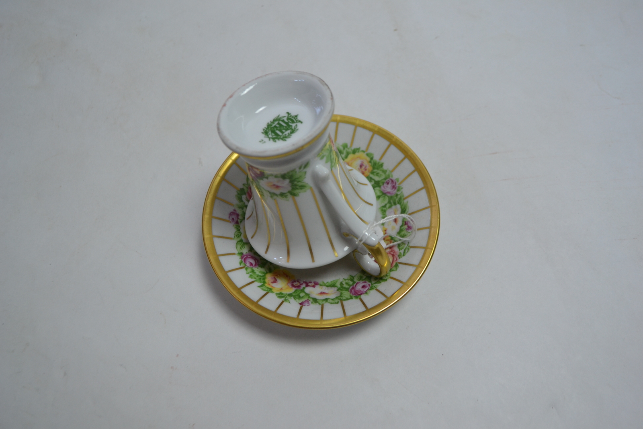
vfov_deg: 40.0
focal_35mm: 33
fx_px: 589
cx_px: 322
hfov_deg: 57.2
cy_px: 214
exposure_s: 1/40
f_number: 4
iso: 400
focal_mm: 22
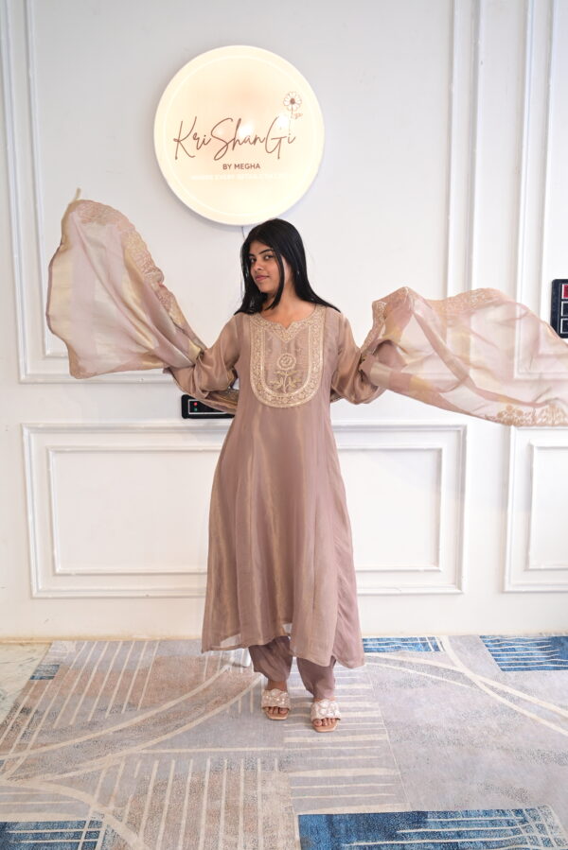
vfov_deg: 56.5
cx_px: 284
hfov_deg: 39.4
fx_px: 792
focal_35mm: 34
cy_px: 425
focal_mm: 33.5
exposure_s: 1/125
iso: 200
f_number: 5.6
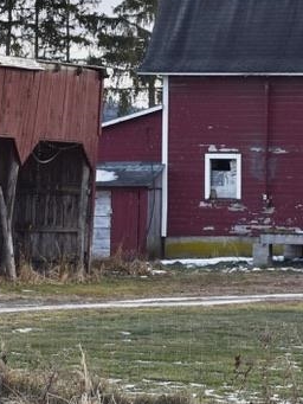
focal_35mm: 253
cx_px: 549
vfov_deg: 7.8
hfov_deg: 5.8
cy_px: 60
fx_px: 2945
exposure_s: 1/200
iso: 100
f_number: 8
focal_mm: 55
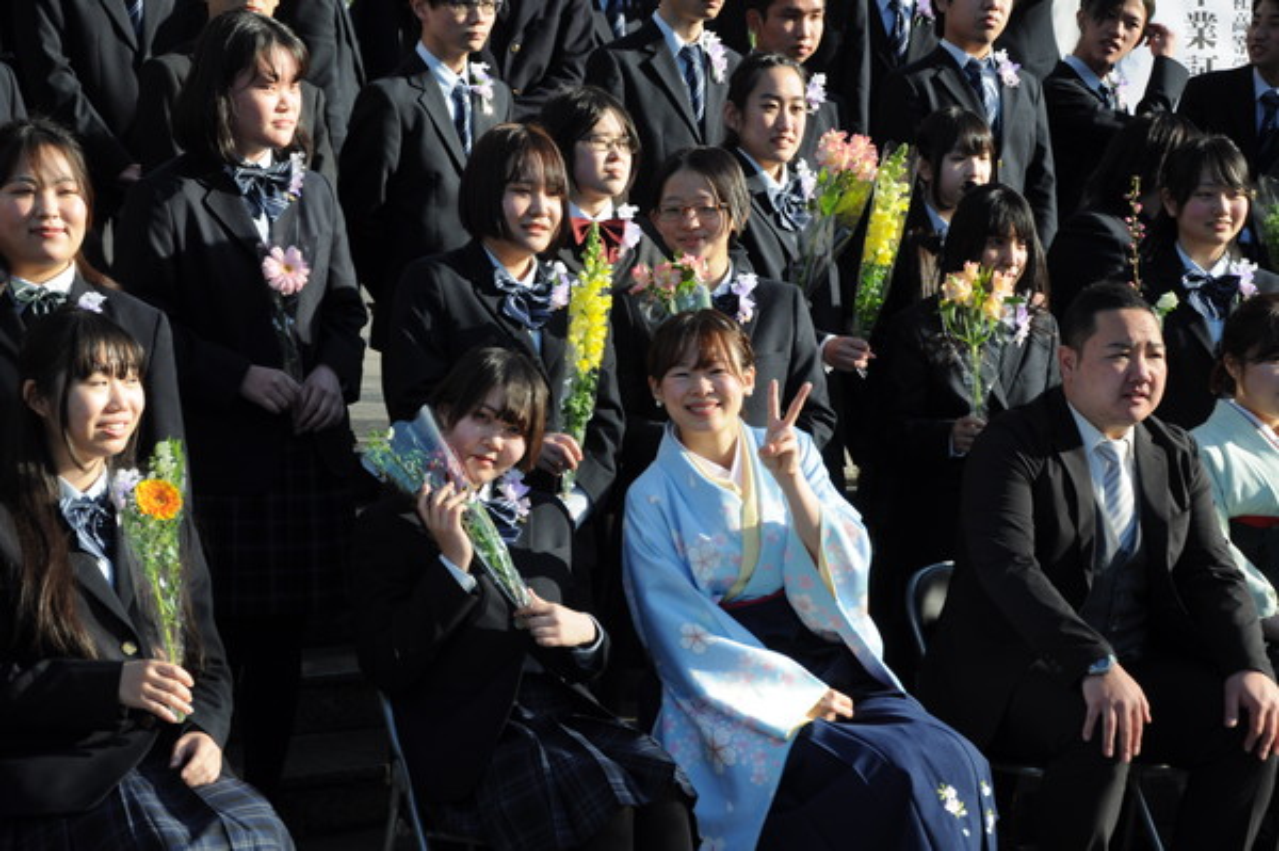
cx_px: 640
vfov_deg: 15.7
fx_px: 3088
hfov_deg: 23.4
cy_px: 426
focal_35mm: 87
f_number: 5
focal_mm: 58
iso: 200
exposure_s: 1/400
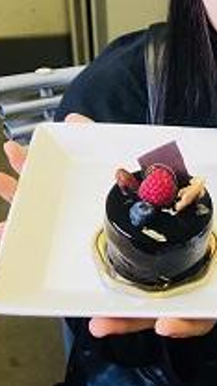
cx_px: 208
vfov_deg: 34.6
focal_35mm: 60
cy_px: 133
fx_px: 614
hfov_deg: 19.6
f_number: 1.8
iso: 25
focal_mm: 4
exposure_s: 1/33
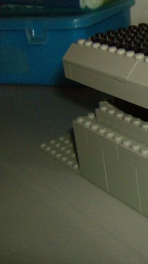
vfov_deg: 32.4
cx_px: 196
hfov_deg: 17.3
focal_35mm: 65
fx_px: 454
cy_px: 129
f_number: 2.8
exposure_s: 1/60
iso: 200
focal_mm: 6
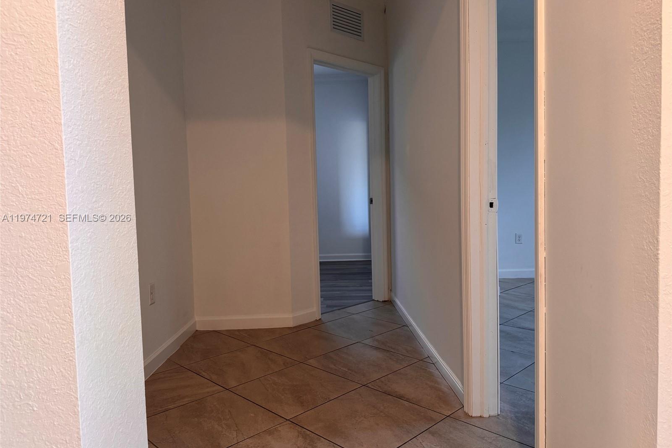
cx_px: 336
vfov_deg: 51.3
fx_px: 467
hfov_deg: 71.5
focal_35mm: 25
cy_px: 218
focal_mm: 6.76
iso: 250
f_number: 1.78
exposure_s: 1/60
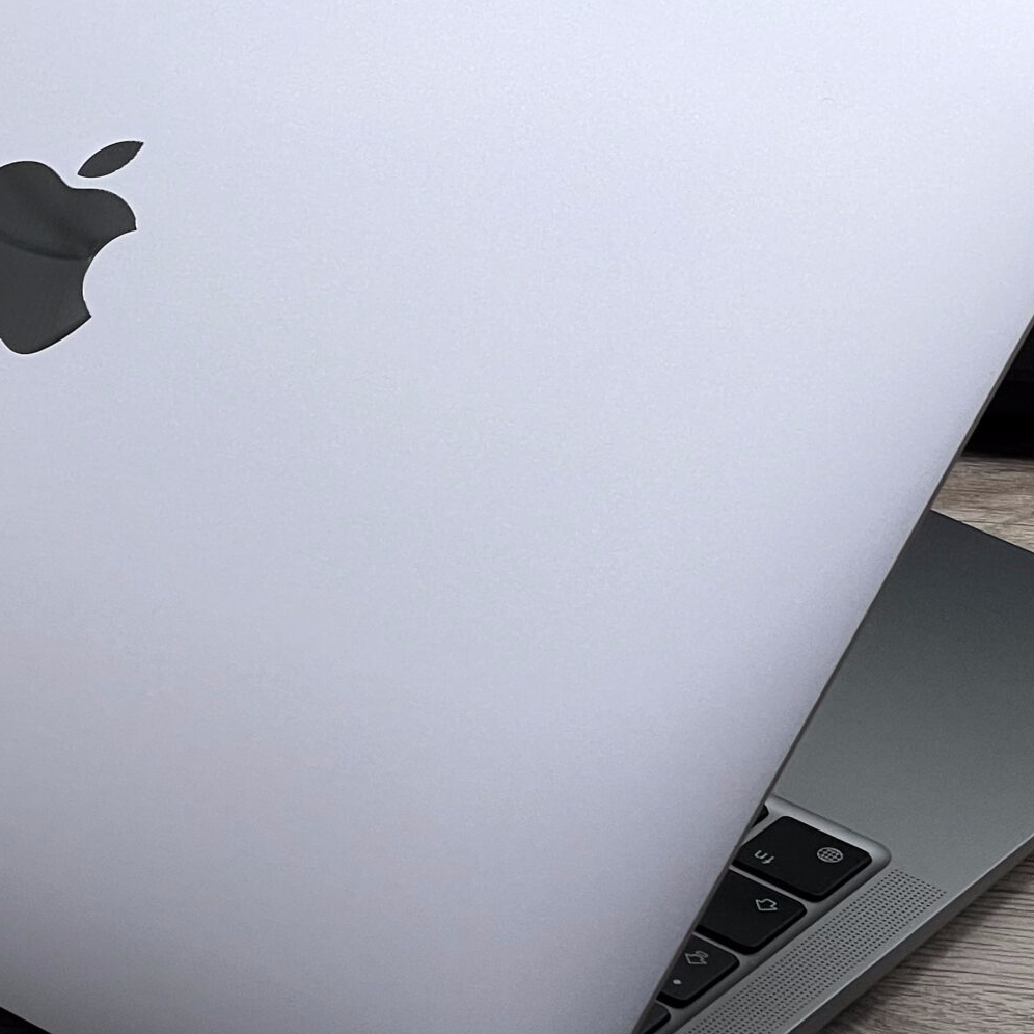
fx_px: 5914
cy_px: 293
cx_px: 176
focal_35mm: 175
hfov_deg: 10.0
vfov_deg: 10.0
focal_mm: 9
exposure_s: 1/100
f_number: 2.8
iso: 40
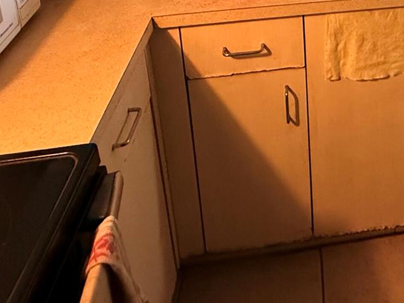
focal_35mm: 44
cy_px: -139
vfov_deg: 25.6
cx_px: 389
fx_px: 514
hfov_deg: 38.8
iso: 640
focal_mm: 2.22
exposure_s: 1/60
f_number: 2.2
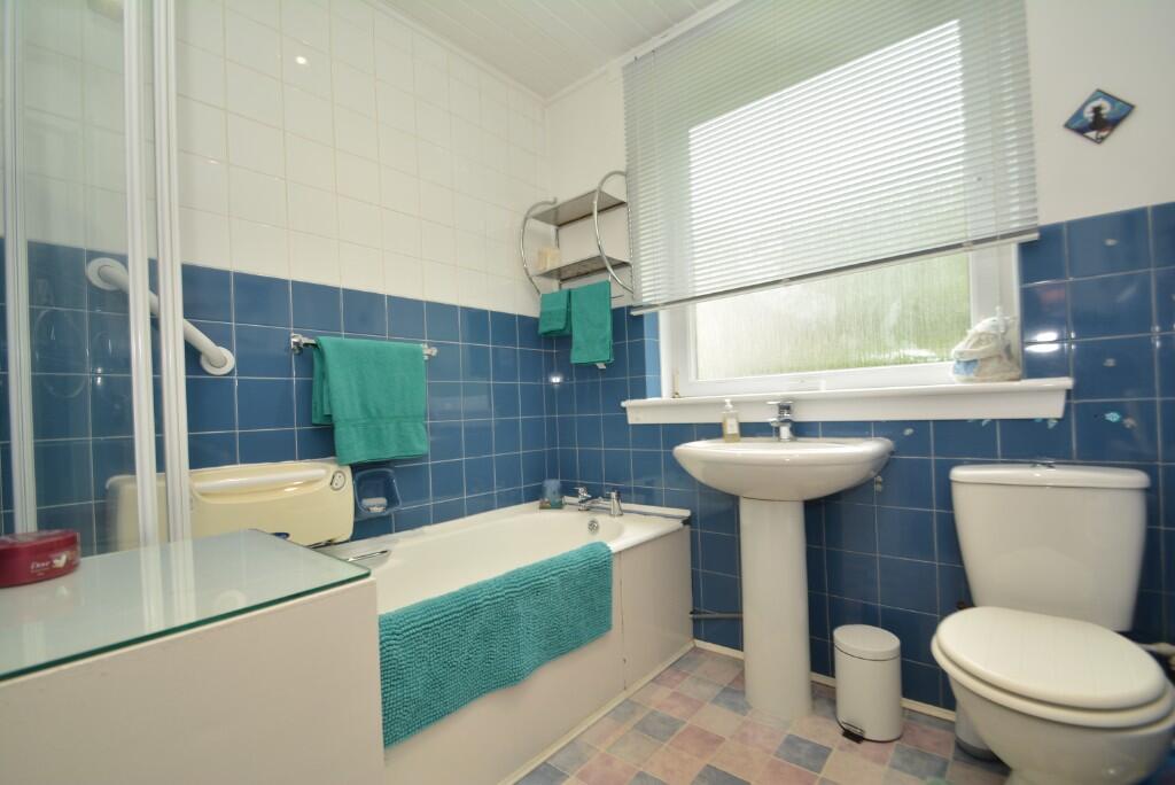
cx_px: 588
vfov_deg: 77.4
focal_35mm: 15
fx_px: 490
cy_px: 392
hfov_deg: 100.4
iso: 100
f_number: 6.3
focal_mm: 10
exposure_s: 1/15
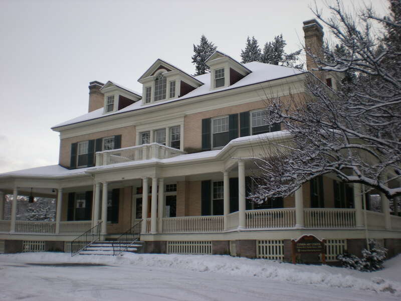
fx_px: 440
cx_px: 200
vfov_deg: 37.7
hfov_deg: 49.0
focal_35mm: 38
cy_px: 150
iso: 50
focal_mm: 6.3
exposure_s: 1/174
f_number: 4.6
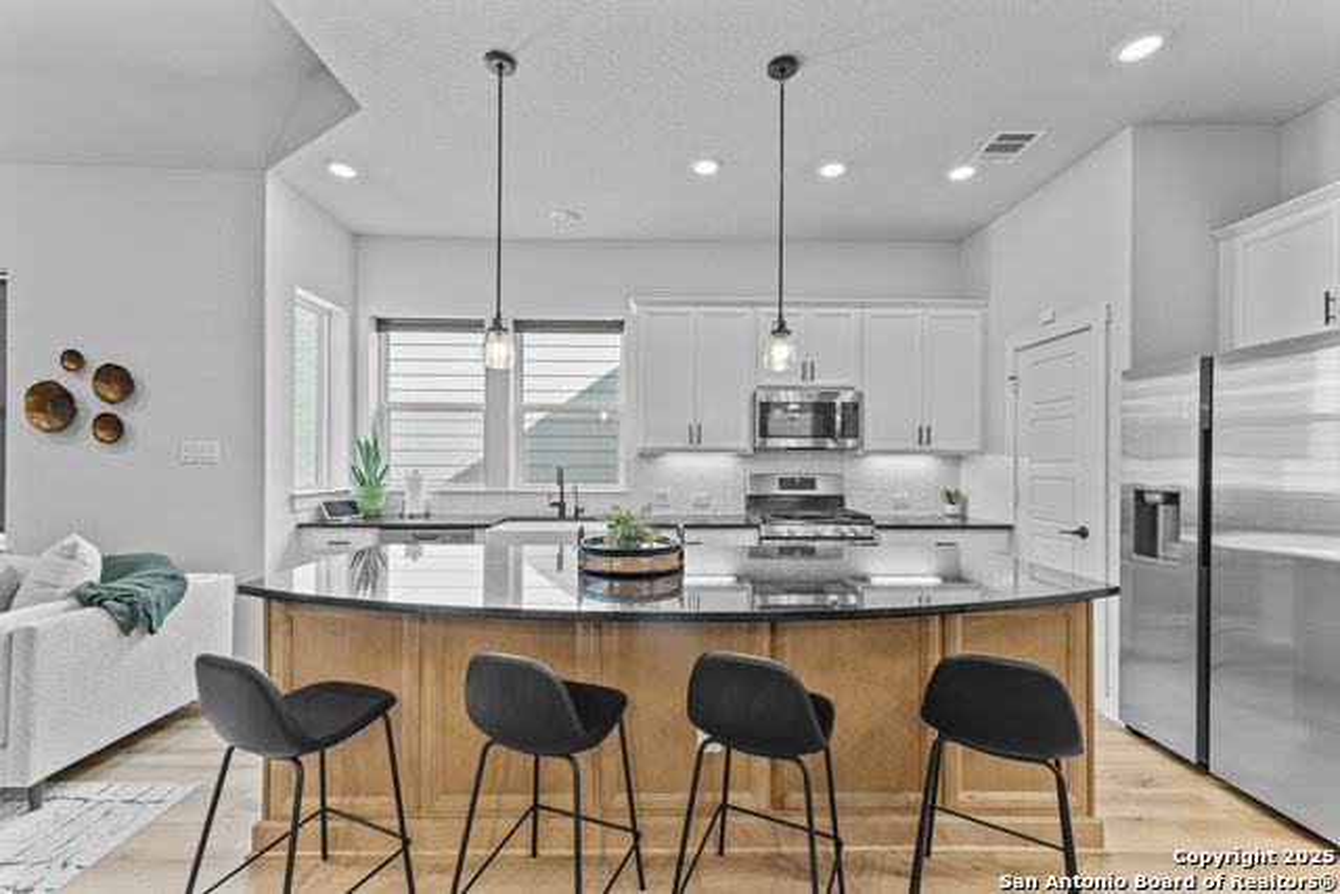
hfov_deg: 104.2
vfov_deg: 81.2
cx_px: 670
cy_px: 447
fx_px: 521
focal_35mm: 14
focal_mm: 14
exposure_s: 1/4
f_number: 8
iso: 160
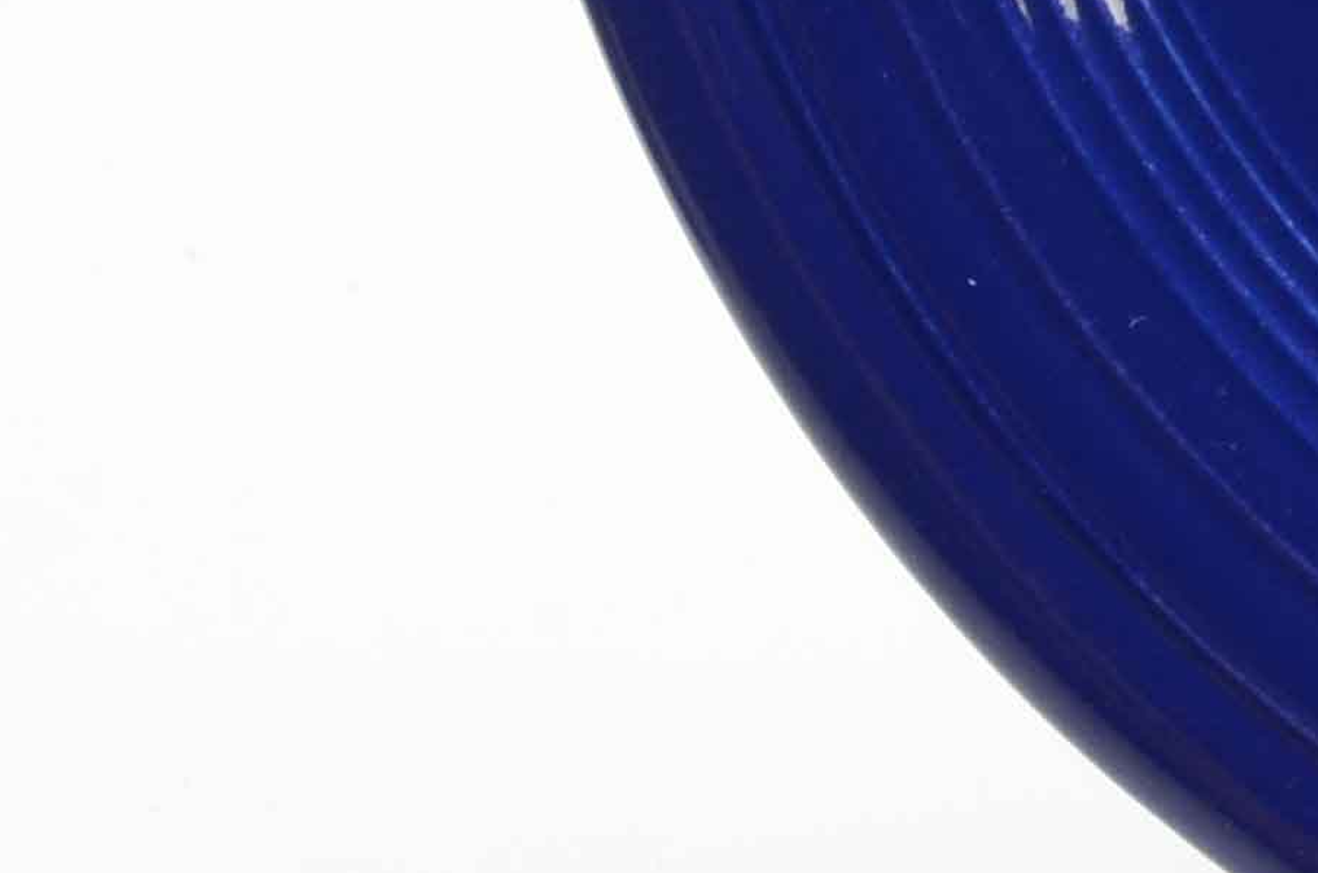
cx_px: 2656
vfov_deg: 4.2
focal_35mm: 327
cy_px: -389
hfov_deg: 6.1
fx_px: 11949
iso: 100
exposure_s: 1/160
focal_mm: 40
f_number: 20
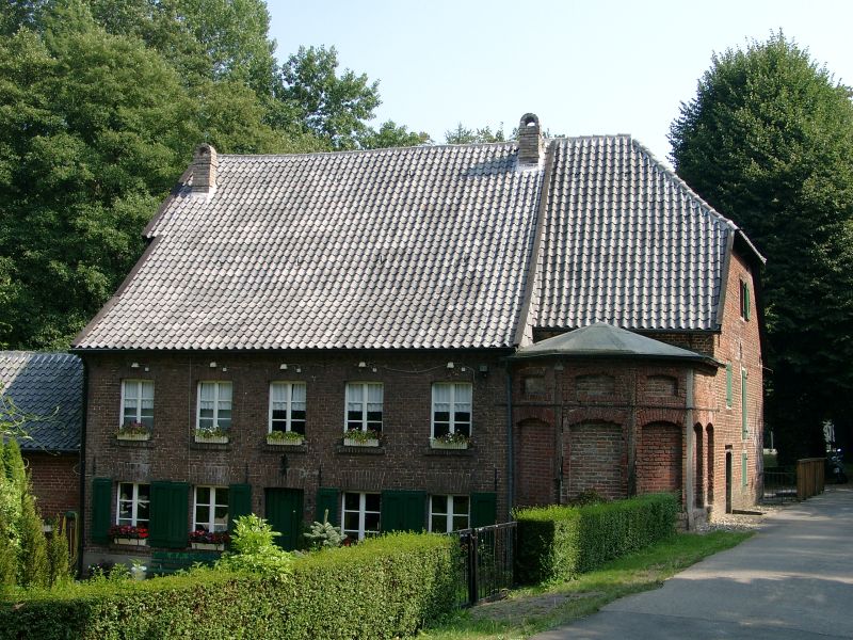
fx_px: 1035
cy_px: 320
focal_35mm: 42
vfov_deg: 34.3
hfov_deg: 44.8
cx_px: 426
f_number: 4
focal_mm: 8.82
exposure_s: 1/338
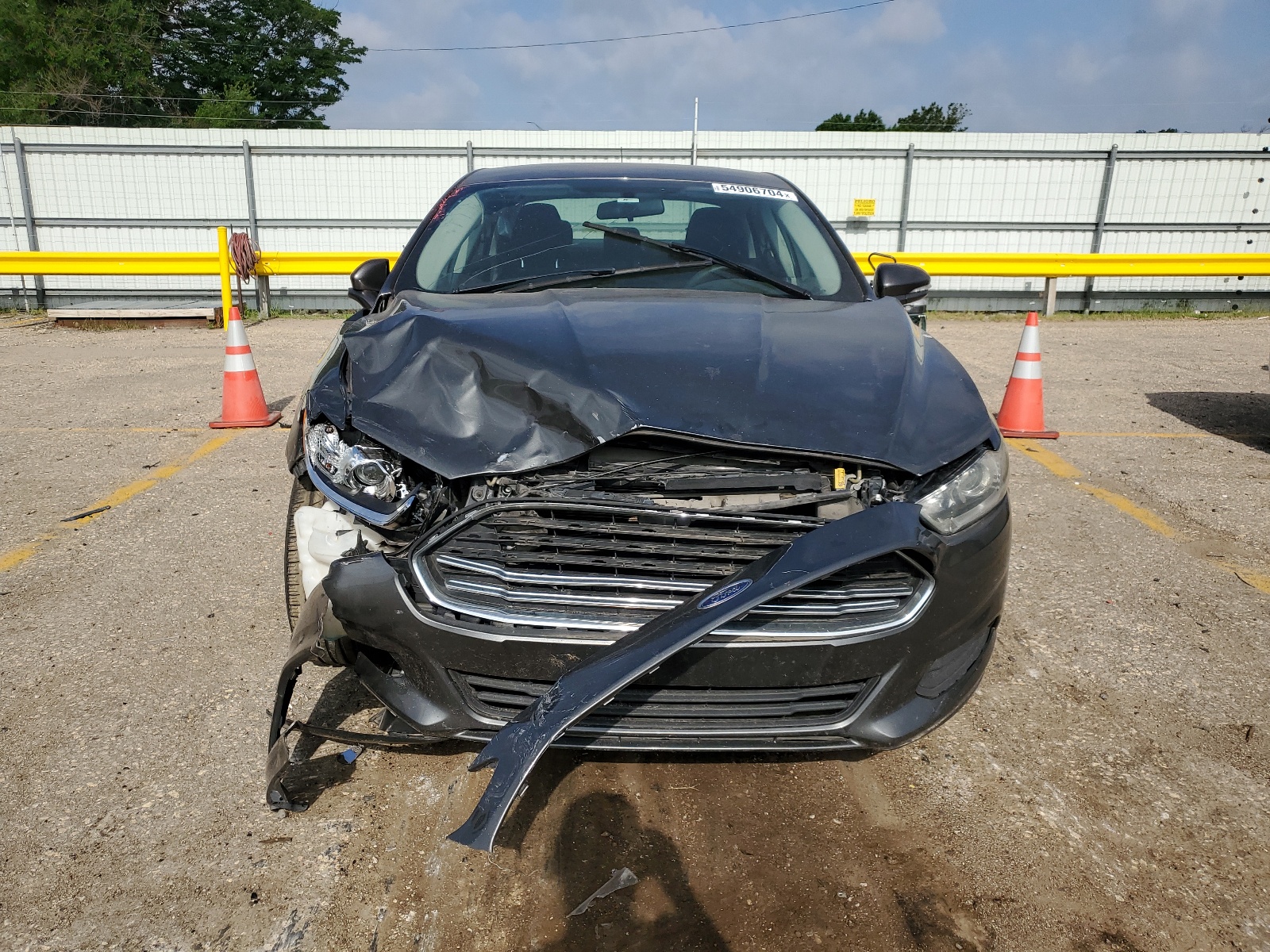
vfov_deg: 53.1
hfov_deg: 67.3
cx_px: 635
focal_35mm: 26
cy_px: 476
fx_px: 954
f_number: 1.5
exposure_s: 1/5000
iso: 50
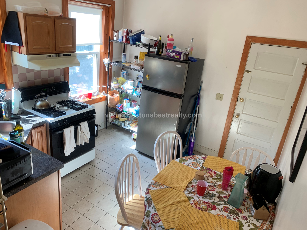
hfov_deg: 67.3
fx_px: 231
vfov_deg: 53.1
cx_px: 154
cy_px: 115
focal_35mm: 26
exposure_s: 1/60
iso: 50
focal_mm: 4.25
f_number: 1.8
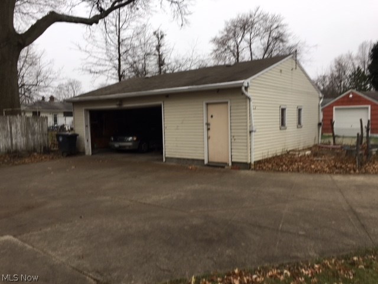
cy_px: 142
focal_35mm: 29
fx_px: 317
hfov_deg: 61.7
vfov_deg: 48.2
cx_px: 189
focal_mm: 4.15
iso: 25
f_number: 2.2
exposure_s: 1/60
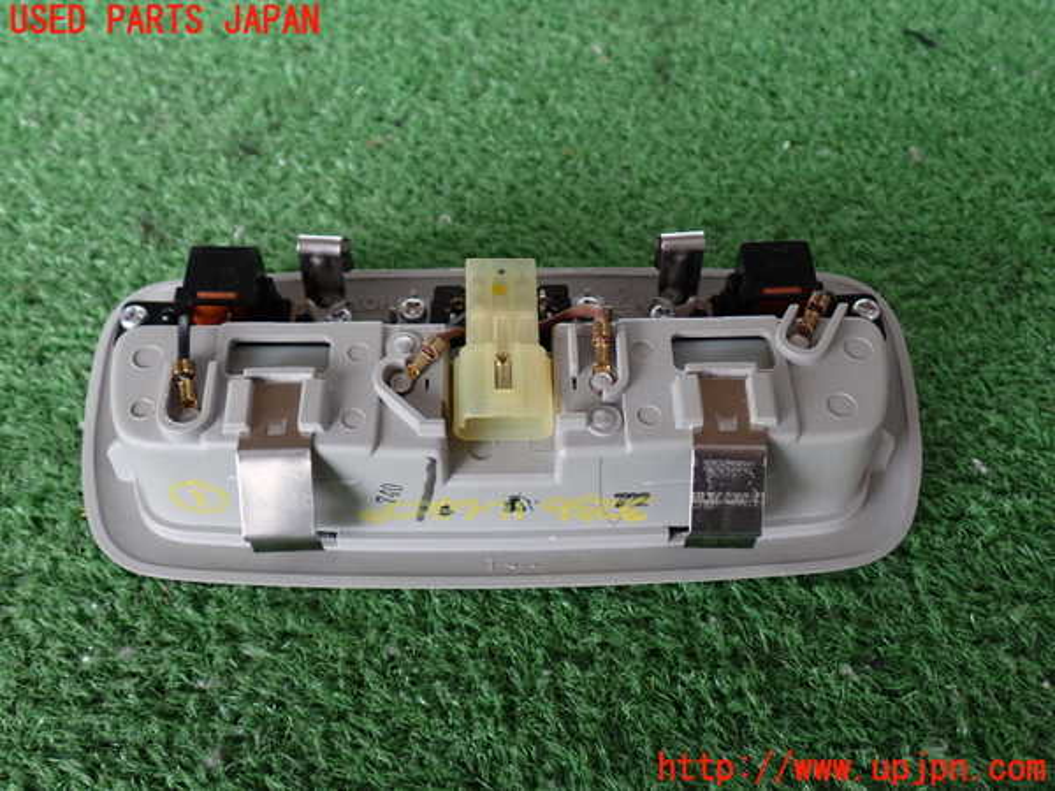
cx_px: 528
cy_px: 396
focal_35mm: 38
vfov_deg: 37.7
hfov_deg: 49.0
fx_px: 1158
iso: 200
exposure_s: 1/50
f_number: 2.7
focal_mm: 6.83
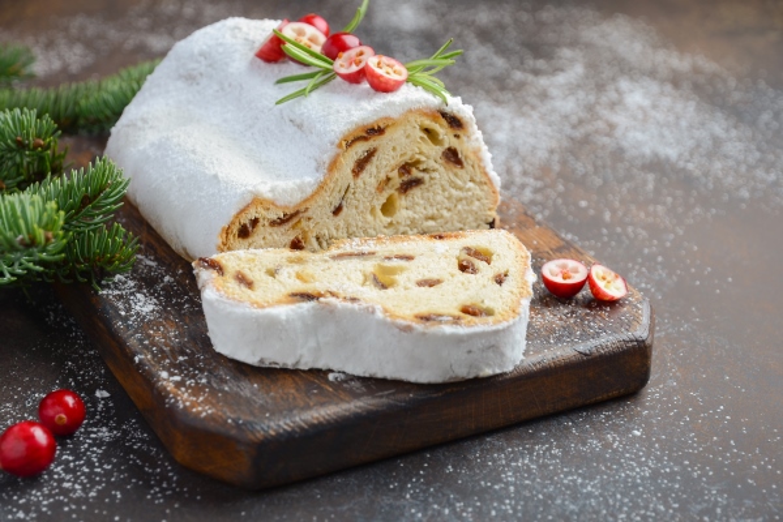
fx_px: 1827
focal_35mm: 84
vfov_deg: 16.3
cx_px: 392
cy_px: 261
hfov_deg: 24.2
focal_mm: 56
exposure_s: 1/250
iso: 100
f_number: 5.6
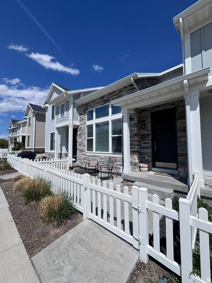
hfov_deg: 85.7
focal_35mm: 14
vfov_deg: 102.1
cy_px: 142
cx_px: 106
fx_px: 114
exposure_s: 1/4132
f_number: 2.2
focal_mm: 2.22
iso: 40
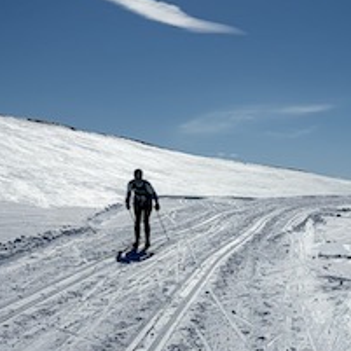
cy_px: 293
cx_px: 299
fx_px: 837
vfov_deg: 23.2
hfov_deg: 23.2
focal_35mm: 73
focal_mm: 5.96
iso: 50
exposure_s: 1/25000
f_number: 1.6
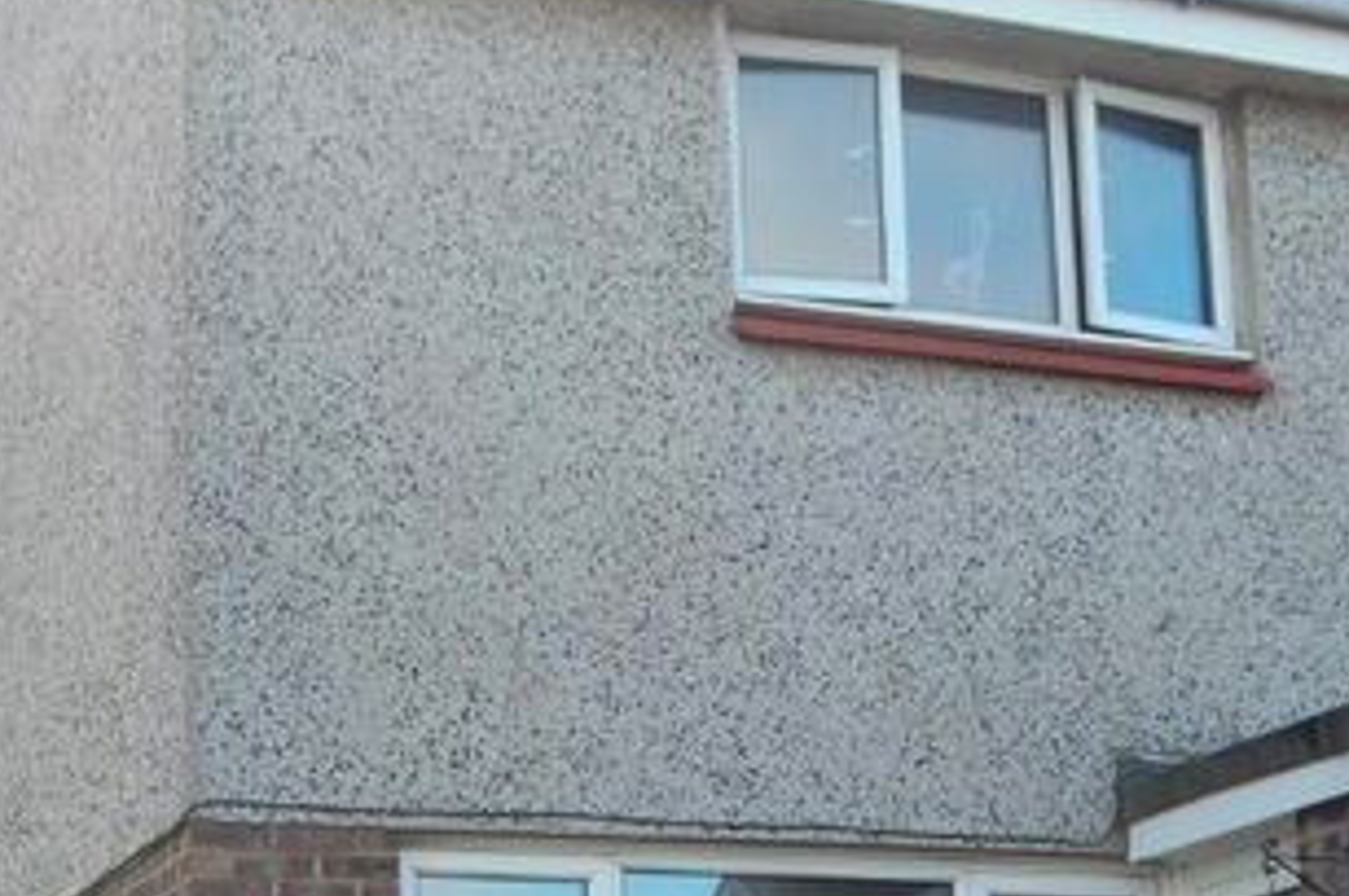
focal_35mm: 89
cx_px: 870
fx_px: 3331
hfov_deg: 22.8
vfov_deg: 15.3
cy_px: 676
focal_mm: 26
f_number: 6.3
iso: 200
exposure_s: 1/160
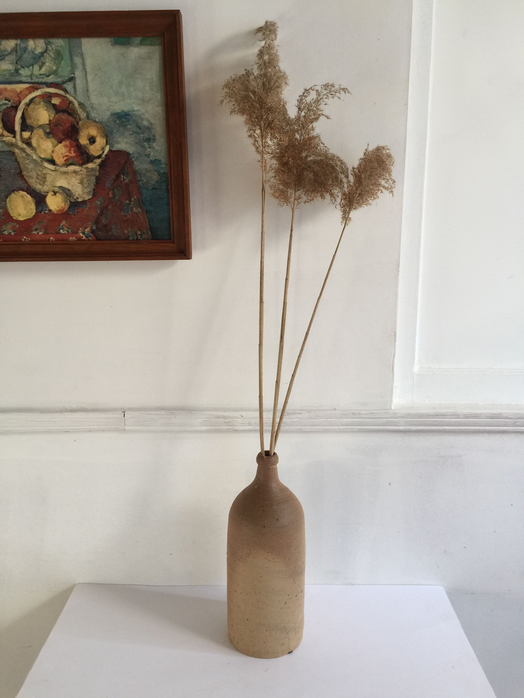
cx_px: 262
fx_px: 585
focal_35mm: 29
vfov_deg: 61.7
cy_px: 349
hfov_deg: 48.2
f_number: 2.2
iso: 32
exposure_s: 1/33
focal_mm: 4.15
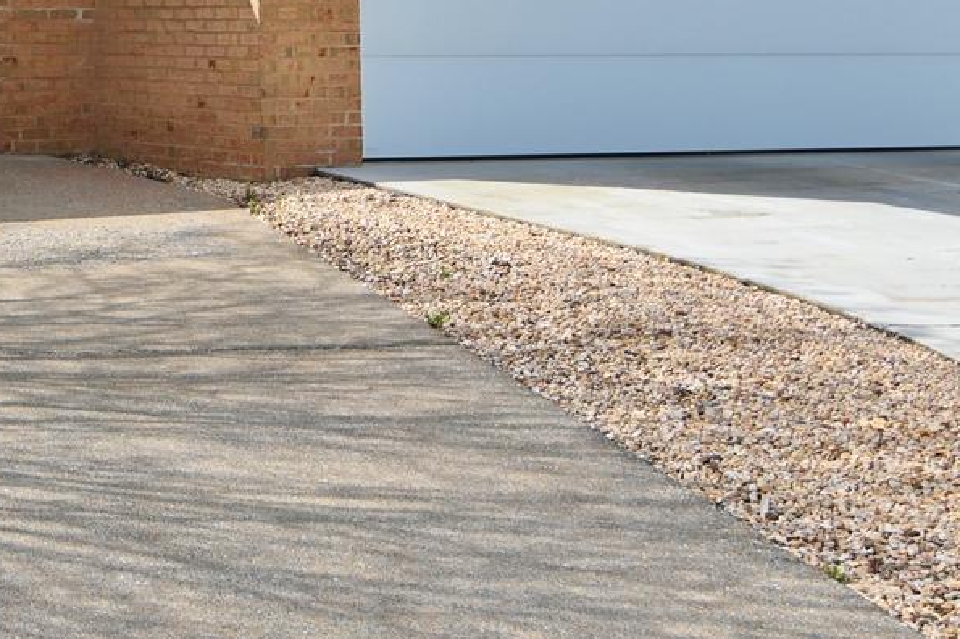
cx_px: -331
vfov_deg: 15.2
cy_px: -153
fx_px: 2292
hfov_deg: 21.2
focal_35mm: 86
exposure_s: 1/500
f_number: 8
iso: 100
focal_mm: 25
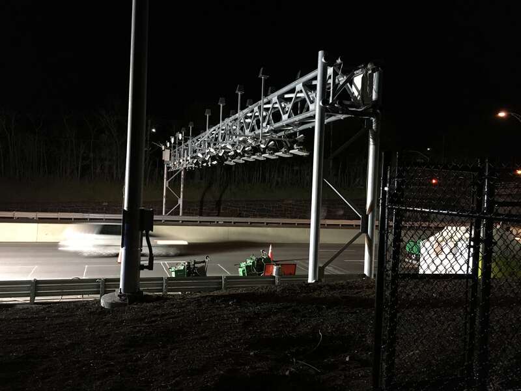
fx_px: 436
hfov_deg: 61.7
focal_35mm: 29
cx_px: 260
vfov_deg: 48.2
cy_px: 196
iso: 500
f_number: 2.2
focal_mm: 4.15
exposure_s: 1/15
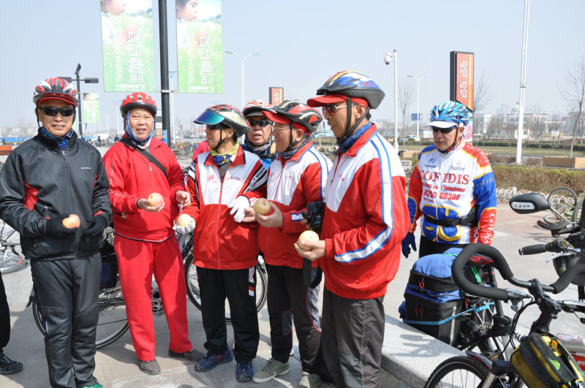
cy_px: 194
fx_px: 511
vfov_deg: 41.6
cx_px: 292
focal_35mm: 32
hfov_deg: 59.6
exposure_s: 1/250
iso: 200
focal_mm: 21
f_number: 8
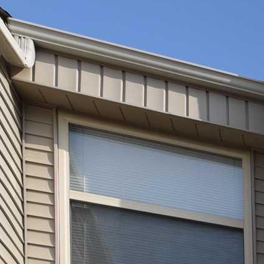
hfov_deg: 12.0
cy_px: 604
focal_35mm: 86
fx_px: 742
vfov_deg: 14.5
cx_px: 756
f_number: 9
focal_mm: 14
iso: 100
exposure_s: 1/200
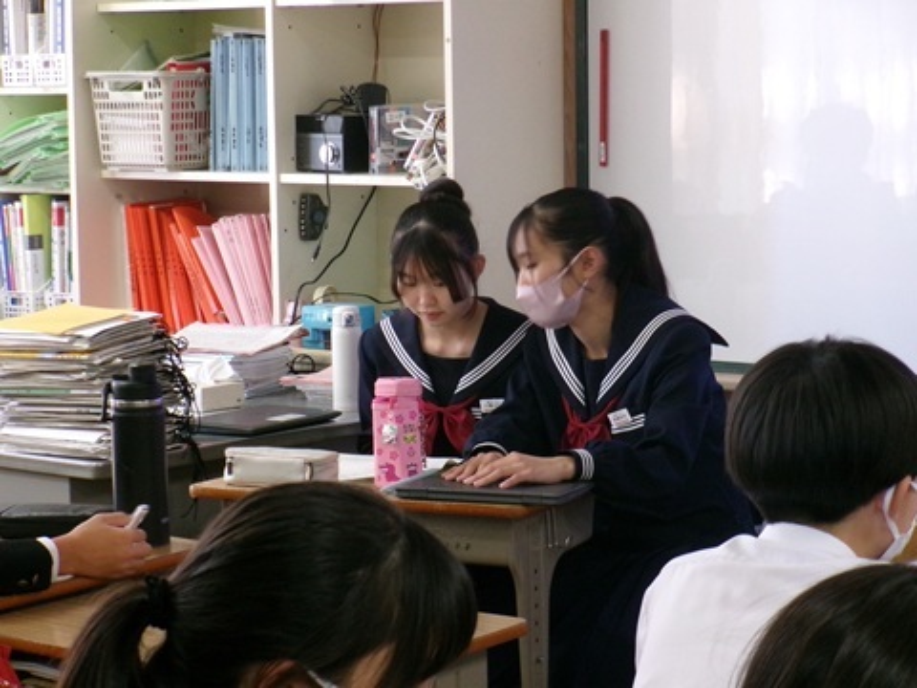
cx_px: 458
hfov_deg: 17.1
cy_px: 344
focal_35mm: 115
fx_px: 3046
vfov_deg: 12.9
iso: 679
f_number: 6.2
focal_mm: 20.6
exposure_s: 1/34
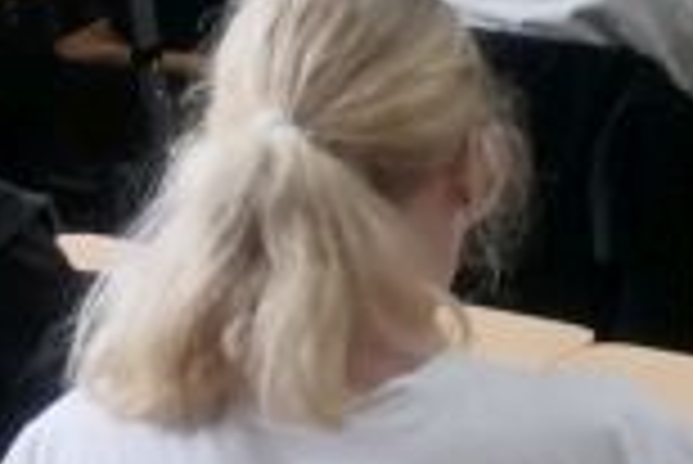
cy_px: -408
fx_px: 3044
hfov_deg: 12.7
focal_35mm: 158
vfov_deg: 8.3
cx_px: 783
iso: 80
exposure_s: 1/100
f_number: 1.8
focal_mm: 5.4
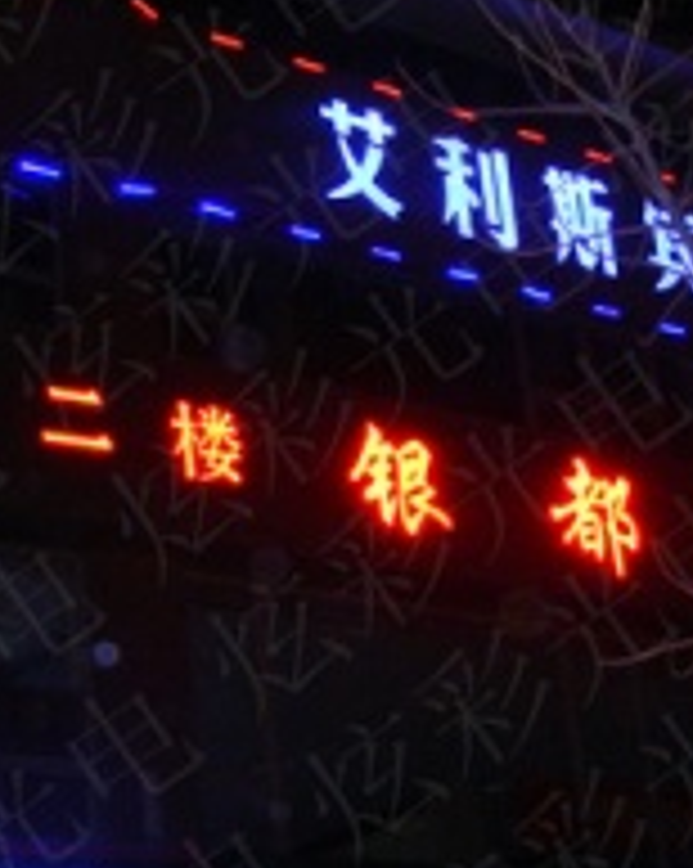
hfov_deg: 16.8
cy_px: 535
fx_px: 2337
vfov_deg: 21.0
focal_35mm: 91
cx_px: 454
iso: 446
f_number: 3.5
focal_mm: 5.4
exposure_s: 1/30
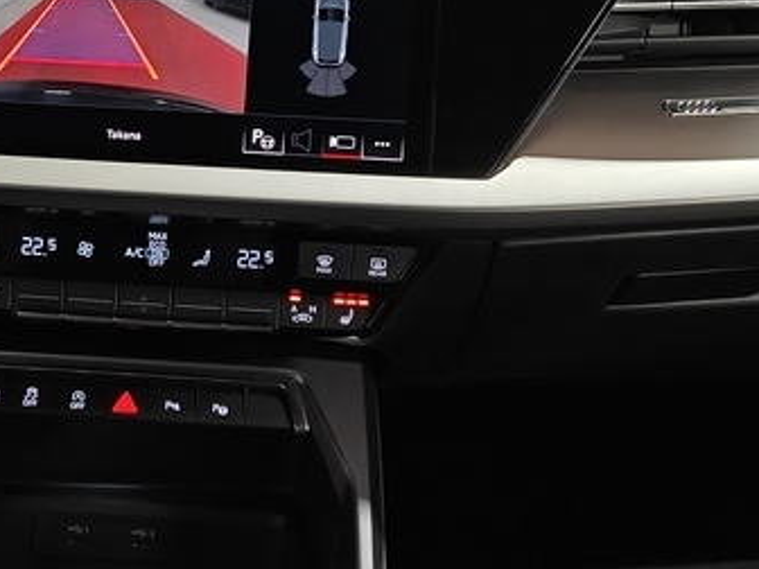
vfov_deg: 14.4
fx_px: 2258
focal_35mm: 103
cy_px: 307
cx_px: 41
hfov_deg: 18.7
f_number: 1.8
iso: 160
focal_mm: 5.59
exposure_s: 1/42
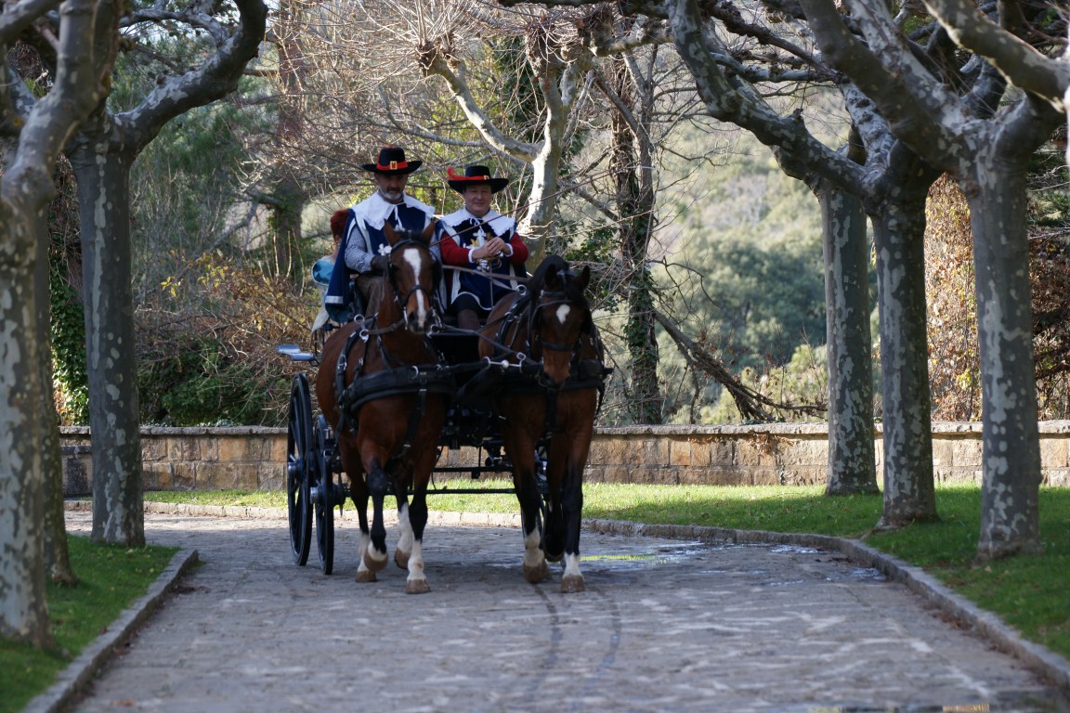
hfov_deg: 11.4
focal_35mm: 180
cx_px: 535
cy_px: 356
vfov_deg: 7.6
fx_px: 5350
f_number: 5
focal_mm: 180
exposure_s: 1/160
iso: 250
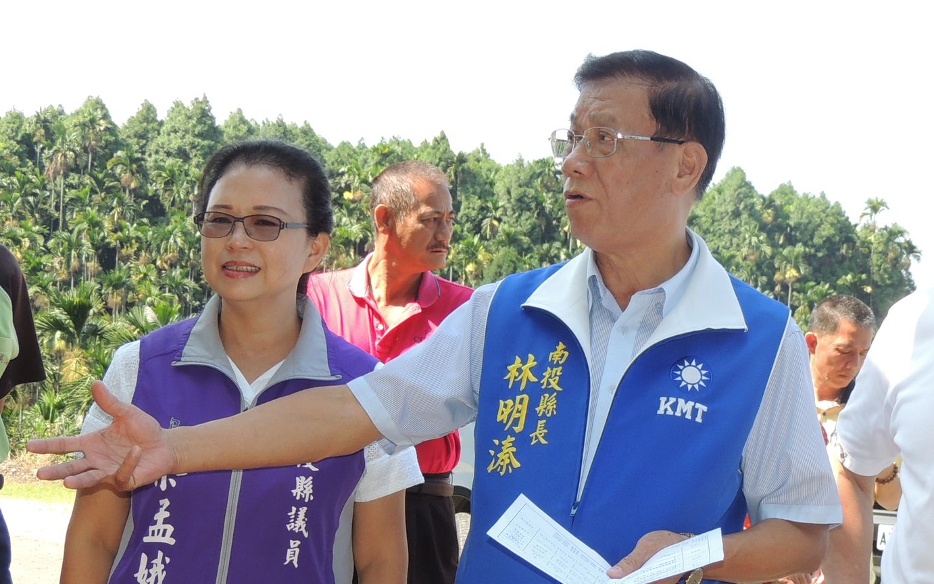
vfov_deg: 16.2
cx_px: 483
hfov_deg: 25.8
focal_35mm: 80
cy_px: 468
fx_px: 2037
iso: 100
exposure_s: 1/250
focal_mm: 7.1
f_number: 3.3
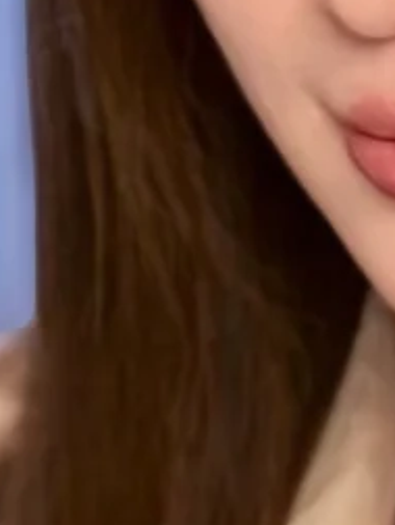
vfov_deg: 7.2
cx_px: 405
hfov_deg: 5.4
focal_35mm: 273
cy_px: 336
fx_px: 4150
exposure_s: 1/50
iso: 100
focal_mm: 6.76
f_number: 1.78
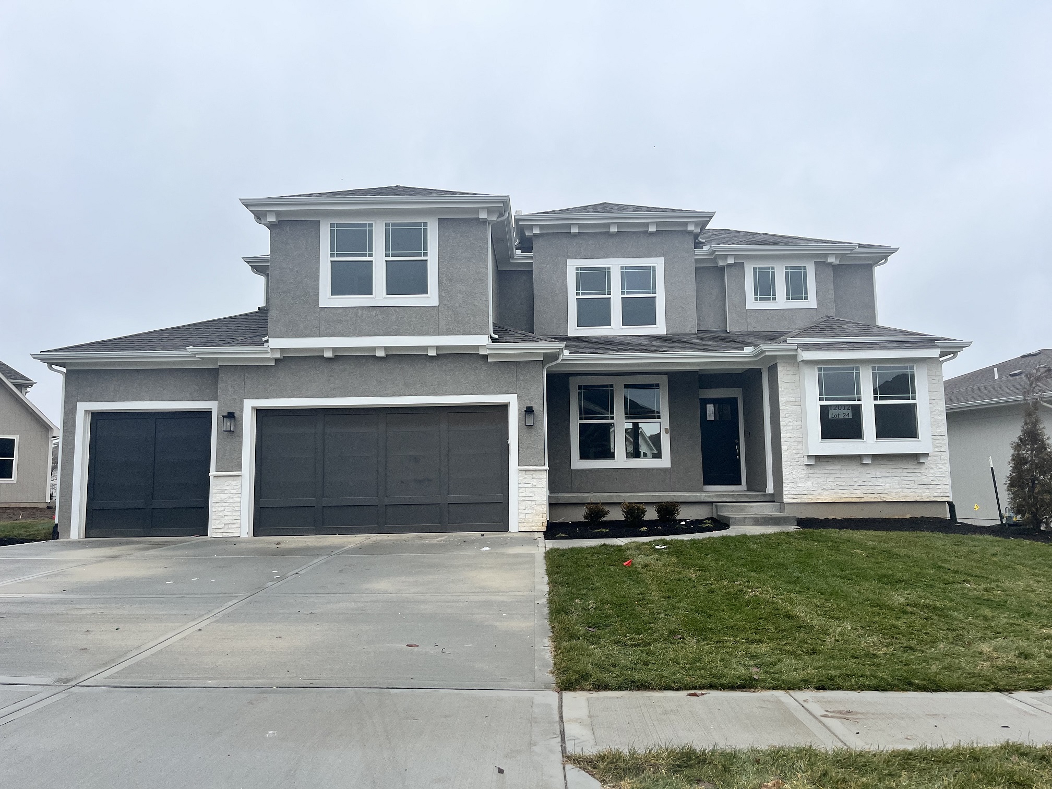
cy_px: 394
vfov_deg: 53.1
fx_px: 790
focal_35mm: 26
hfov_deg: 67.3
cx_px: 526
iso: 50
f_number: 1.6
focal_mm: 5.1
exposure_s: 1/1458
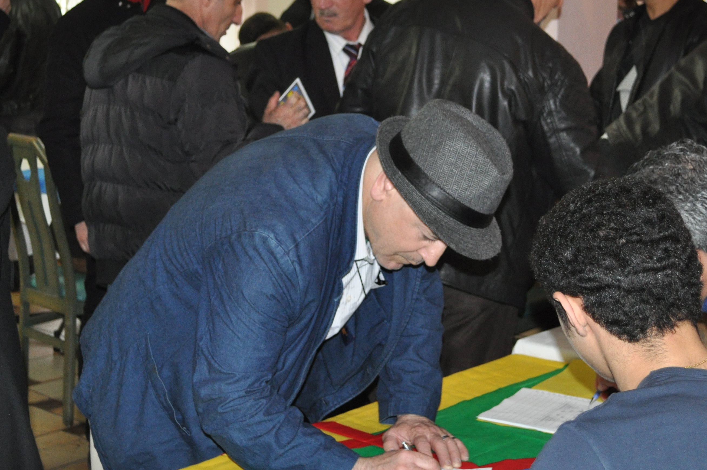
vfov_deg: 21.1
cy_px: 168
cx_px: 368
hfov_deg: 31.4
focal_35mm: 64
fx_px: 1255
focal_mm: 26
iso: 800
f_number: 4.2
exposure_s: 1/60
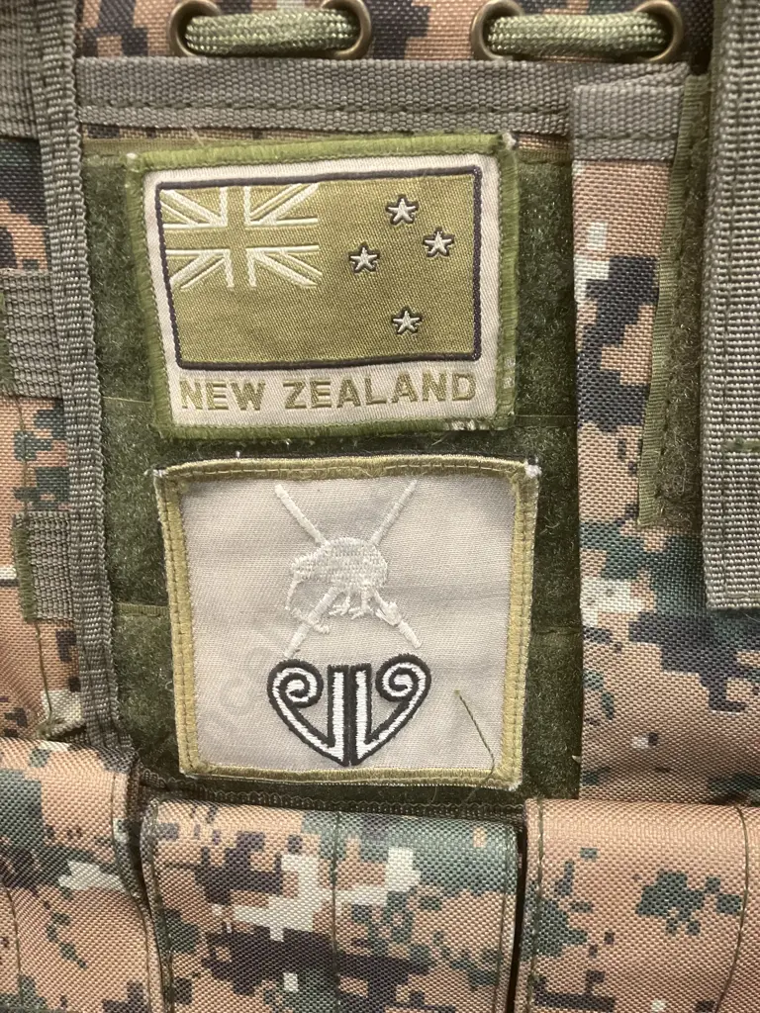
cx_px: 380
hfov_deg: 49.7
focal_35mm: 28
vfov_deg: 63.4
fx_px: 820
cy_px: 506
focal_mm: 3.99
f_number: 1.8
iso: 250
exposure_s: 1/50
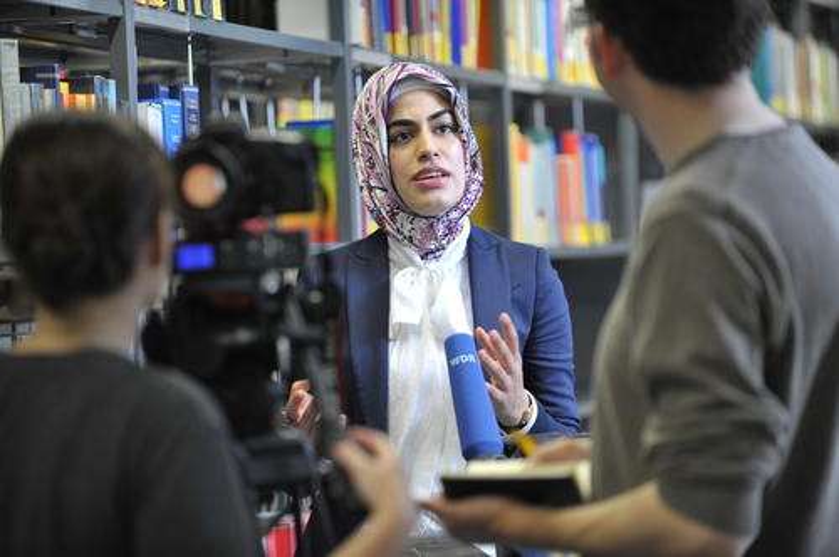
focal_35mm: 135
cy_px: 278
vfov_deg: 10.1
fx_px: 3142
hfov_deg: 15.2
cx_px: 420
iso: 640
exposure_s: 1/160
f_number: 2.8
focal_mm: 135
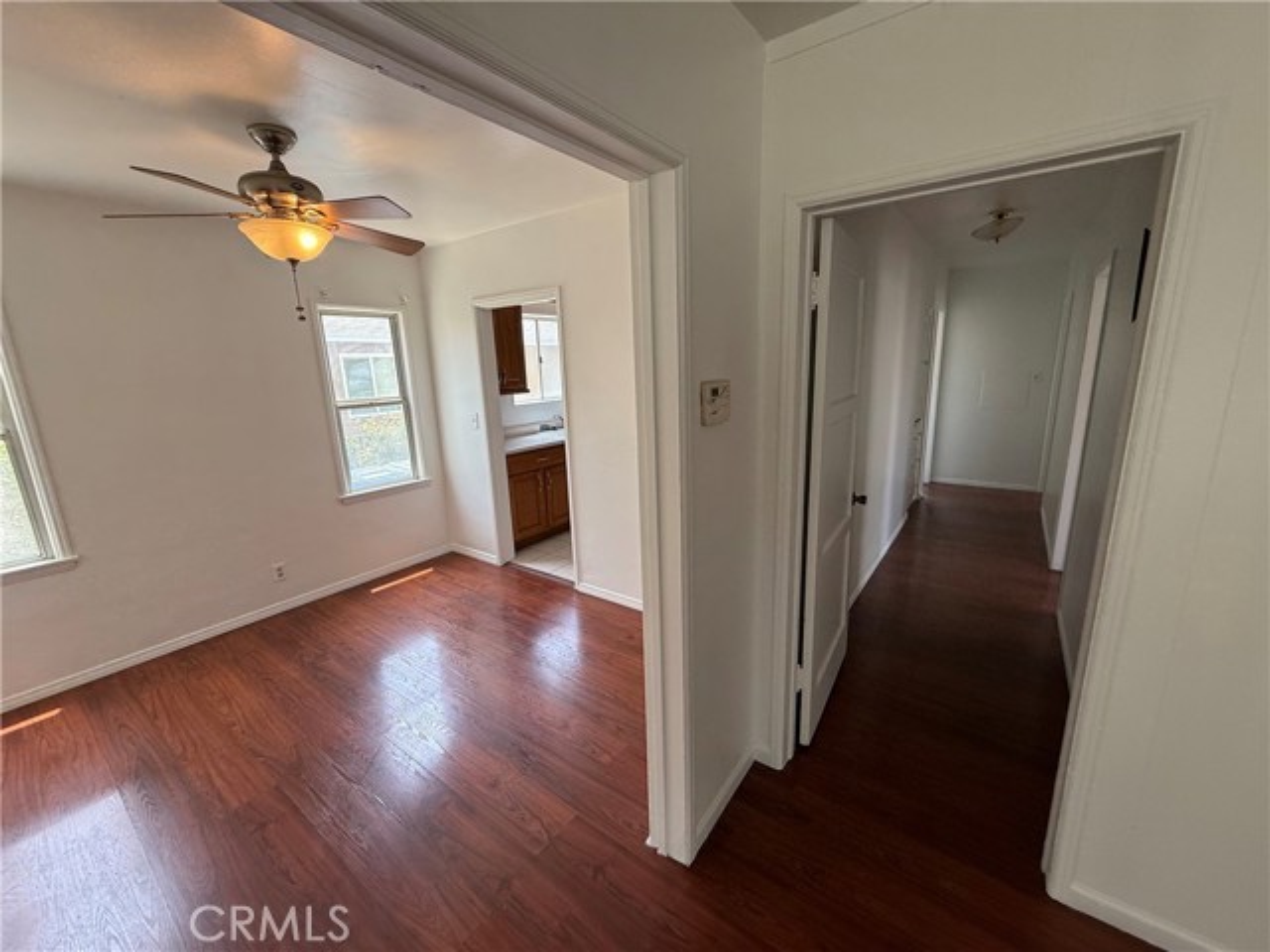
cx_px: 635
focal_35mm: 14
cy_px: 476
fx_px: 514
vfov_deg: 85.7
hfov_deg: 102.1
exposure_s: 1/120
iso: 80
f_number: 2.2
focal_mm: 2.22
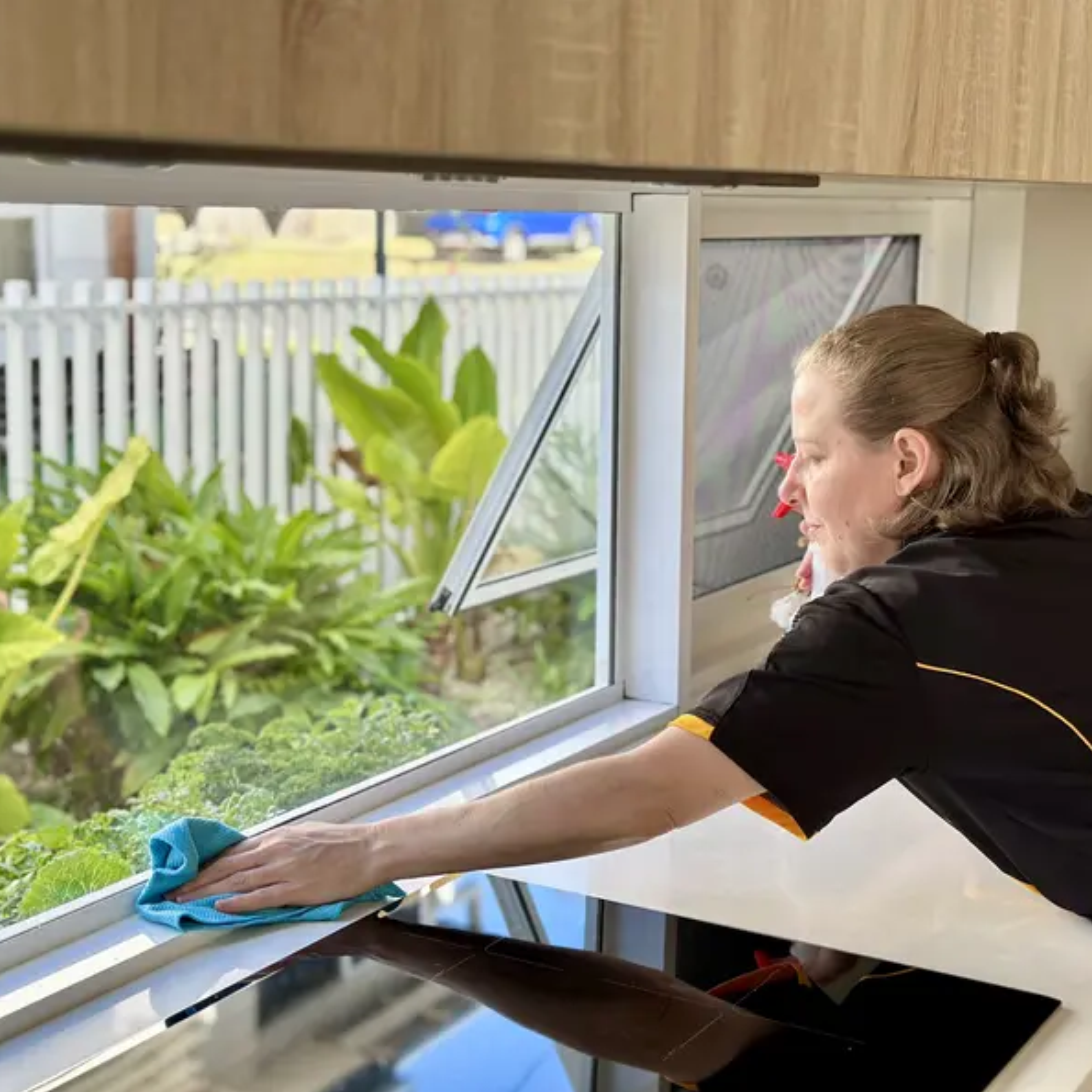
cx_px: 600
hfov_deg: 30.0
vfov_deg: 30.0
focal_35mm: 57
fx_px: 2034
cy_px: 547
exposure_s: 1/519
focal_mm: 6.86
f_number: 1.78
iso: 80
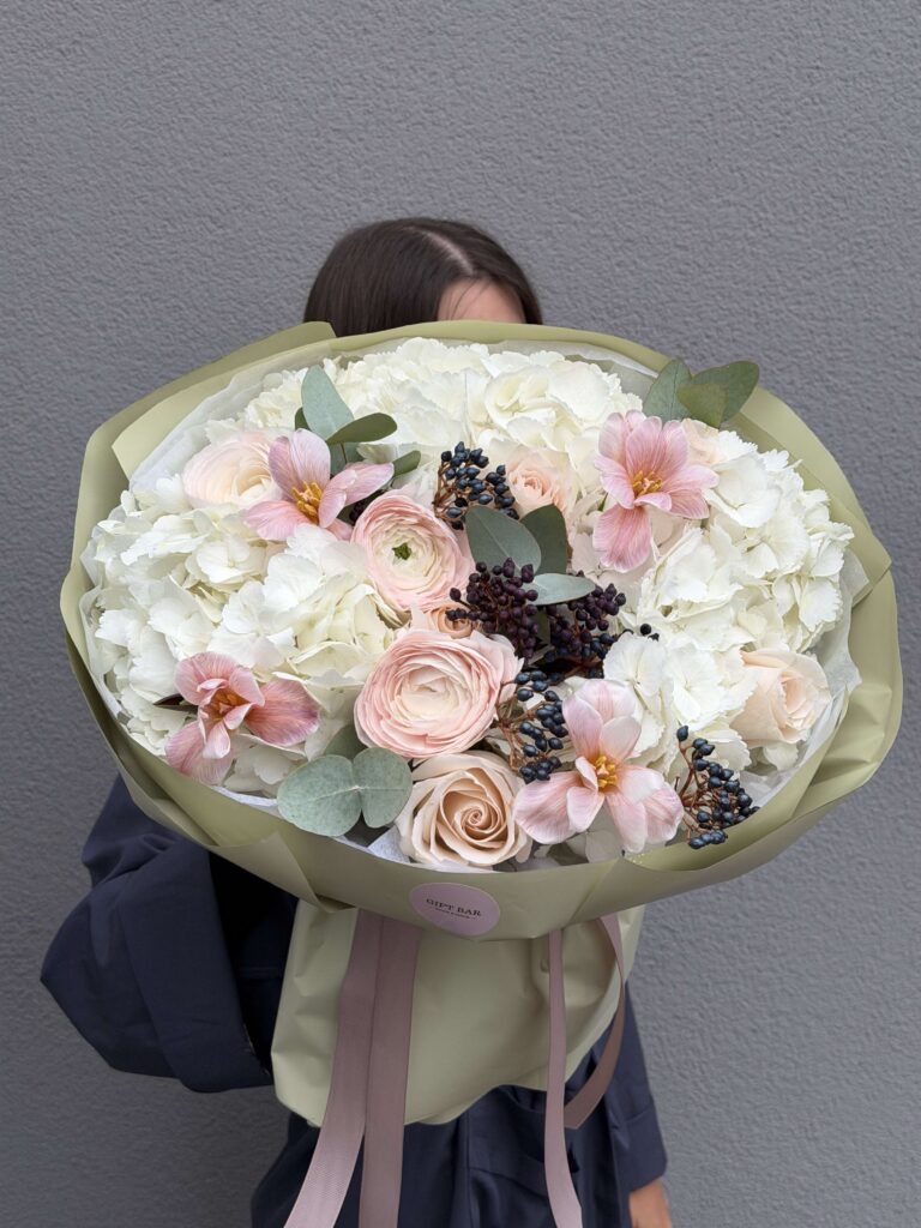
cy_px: 614
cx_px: 460
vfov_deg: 39.7
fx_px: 1703
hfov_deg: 30.3
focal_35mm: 48
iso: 100
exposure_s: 1/97
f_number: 1.78
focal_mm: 6.76
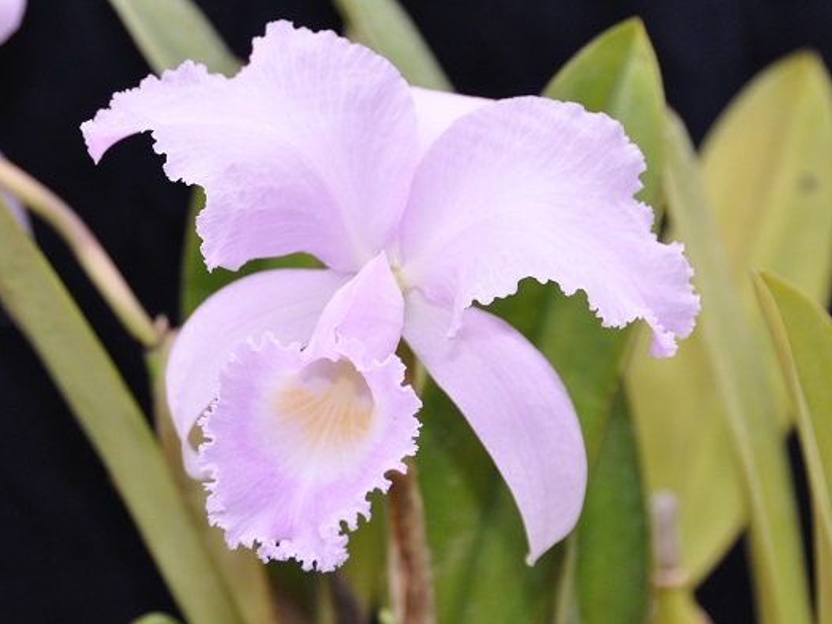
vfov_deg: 12.0
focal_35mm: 124
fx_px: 2970
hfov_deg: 15.9
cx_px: 379
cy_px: 311
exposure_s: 1/200
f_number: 7.1
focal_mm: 75
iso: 1600
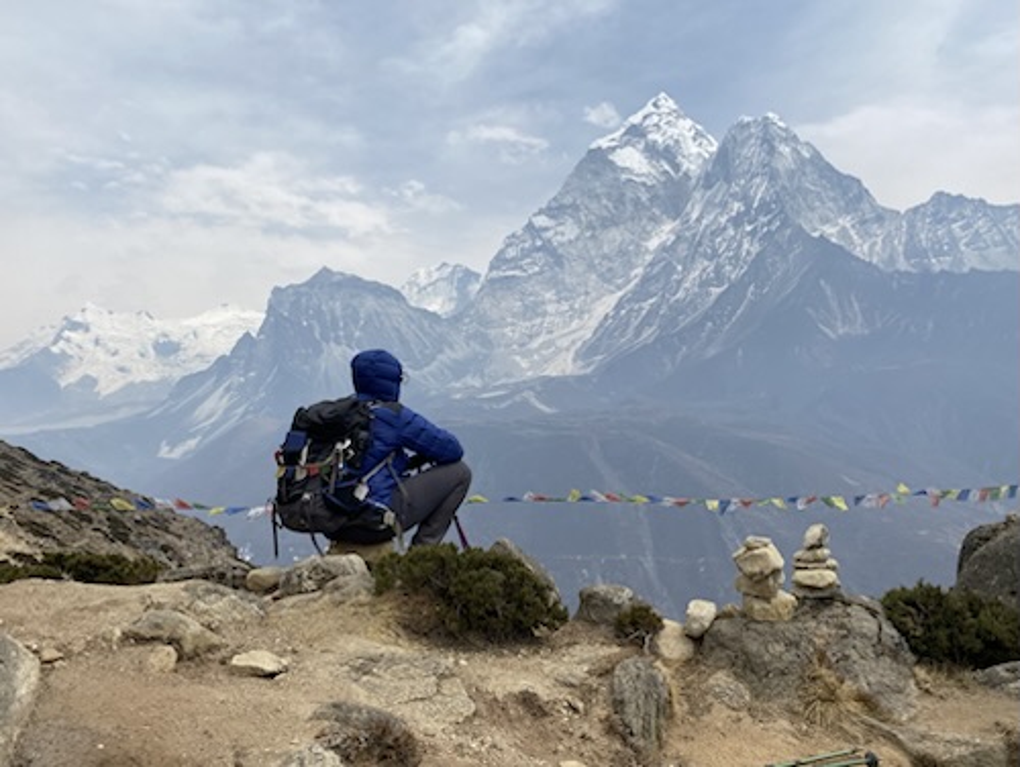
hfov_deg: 67.3
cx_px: 510
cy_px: 384
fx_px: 767
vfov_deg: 53.1
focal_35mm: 26
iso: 32
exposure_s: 1/5236
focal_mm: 4.25
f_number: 1.8
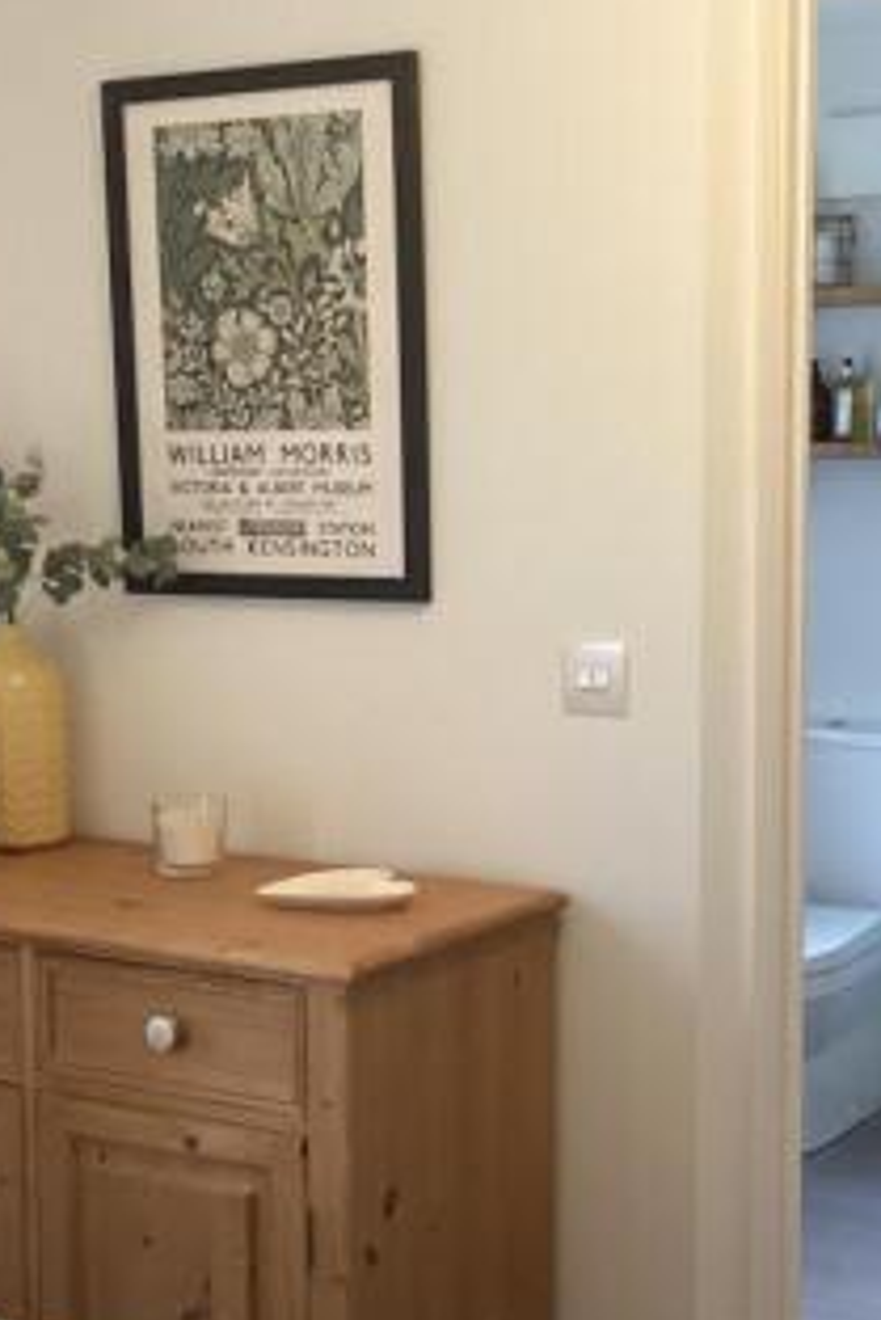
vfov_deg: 33.4
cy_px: 736
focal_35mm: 60
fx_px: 2200
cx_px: 630
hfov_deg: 22.5
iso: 200
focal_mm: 3.3
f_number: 2.4
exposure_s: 1/60
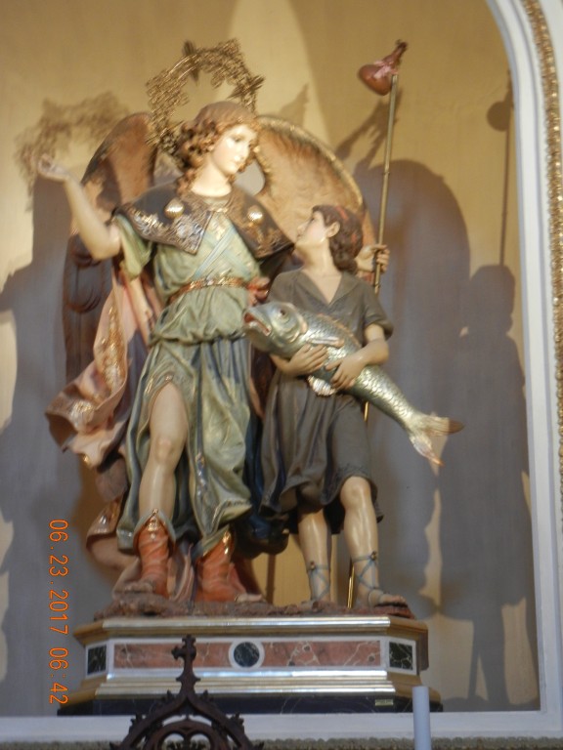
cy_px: 375
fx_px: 1930
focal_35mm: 89
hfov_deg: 16.6
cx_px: 282
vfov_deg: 22.0
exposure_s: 1/5.9
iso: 400
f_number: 4.4
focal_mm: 16
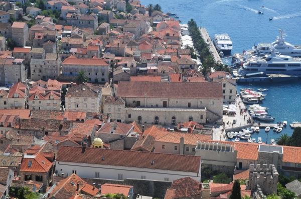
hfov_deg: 27.0
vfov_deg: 18.1
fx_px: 626
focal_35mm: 75
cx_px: 150
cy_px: 100
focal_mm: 50
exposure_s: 1/100
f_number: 20
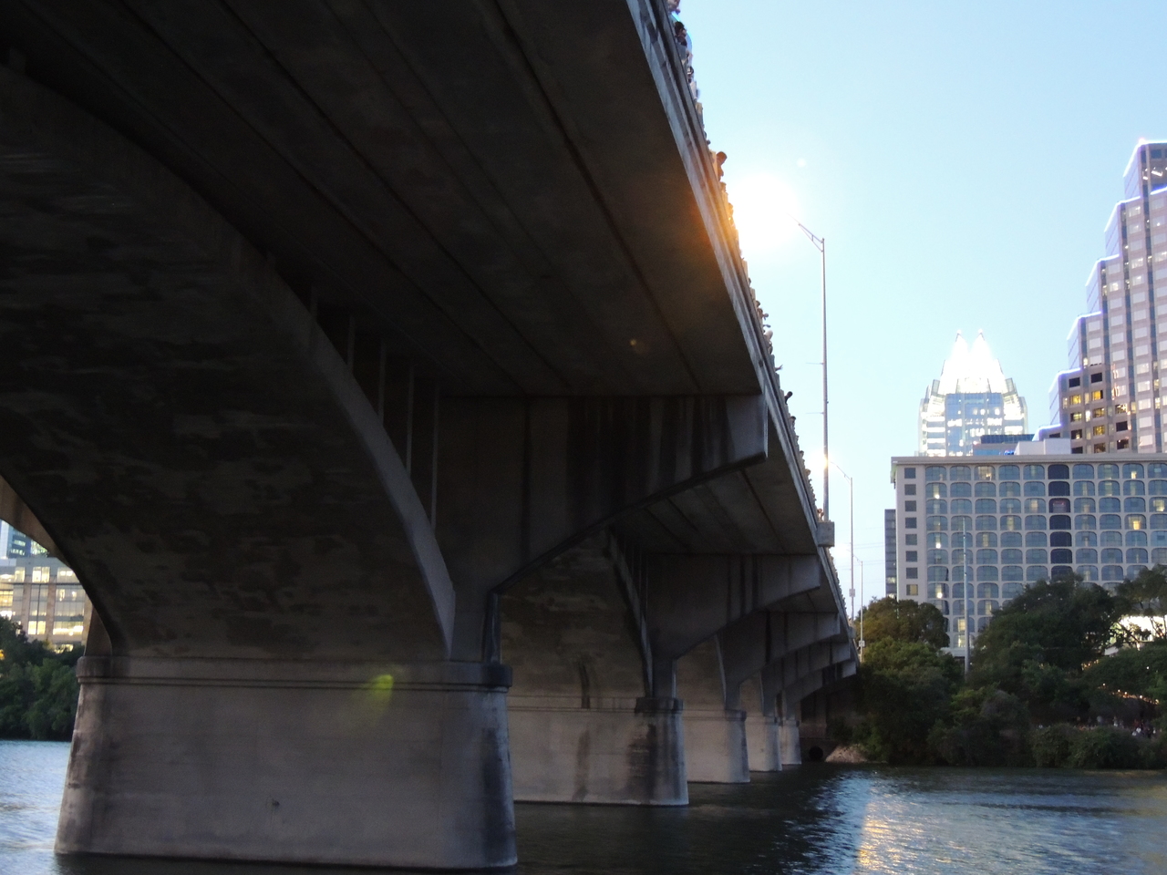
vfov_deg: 30.9
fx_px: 1584
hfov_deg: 40.4
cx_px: 584
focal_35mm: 47
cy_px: 438
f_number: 3.5
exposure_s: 1/2.5
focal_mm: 8.3
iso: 800
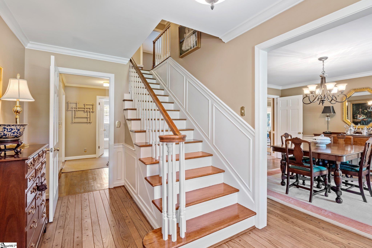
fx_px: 176
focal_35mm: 17
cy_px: 124
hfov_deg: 93.3
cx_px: 186
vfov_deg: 70.4
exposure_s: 1.6
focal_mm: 17
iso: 250
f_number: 8
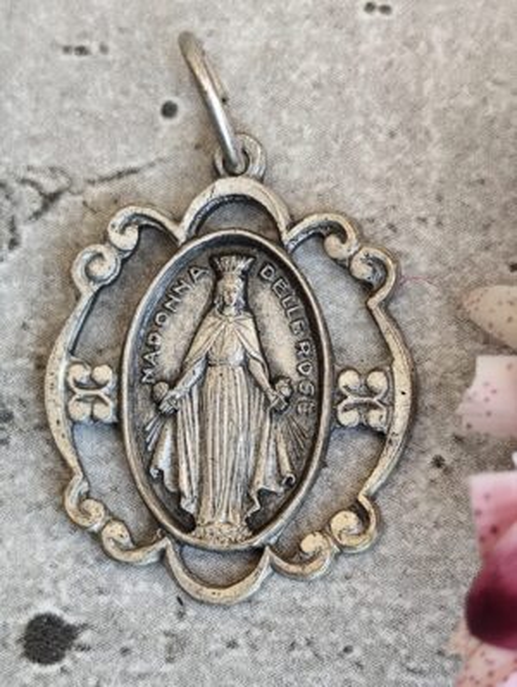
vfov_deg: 21.1
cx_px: 258
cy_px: 344
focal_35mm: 93
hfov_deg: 15.9
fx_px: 1849
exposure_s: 1/100
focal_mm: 6.19
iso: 100
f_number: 1.65
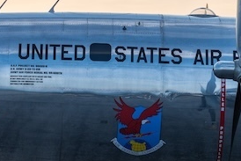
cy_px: 76
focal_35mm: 327
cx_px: 8
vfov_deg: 4.2
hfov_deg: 6.3
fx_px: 2190
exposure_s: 1/320
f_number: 2.8
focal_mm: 70
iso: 100
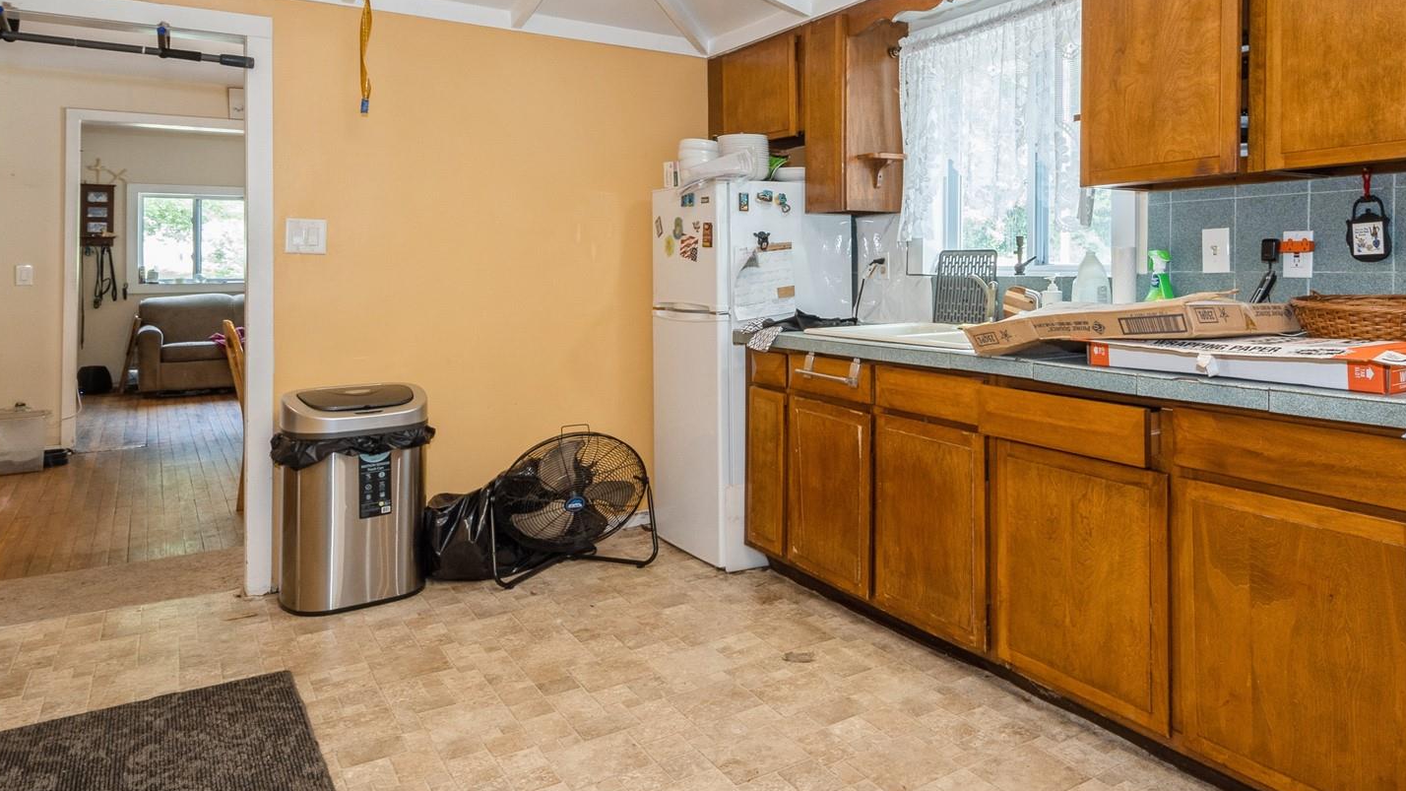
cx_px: 858
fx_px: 932
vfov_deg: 45.7
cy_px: 310
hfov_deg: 73.1
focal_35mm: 25
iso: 200
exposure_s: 1/8
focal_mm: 8
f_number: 8
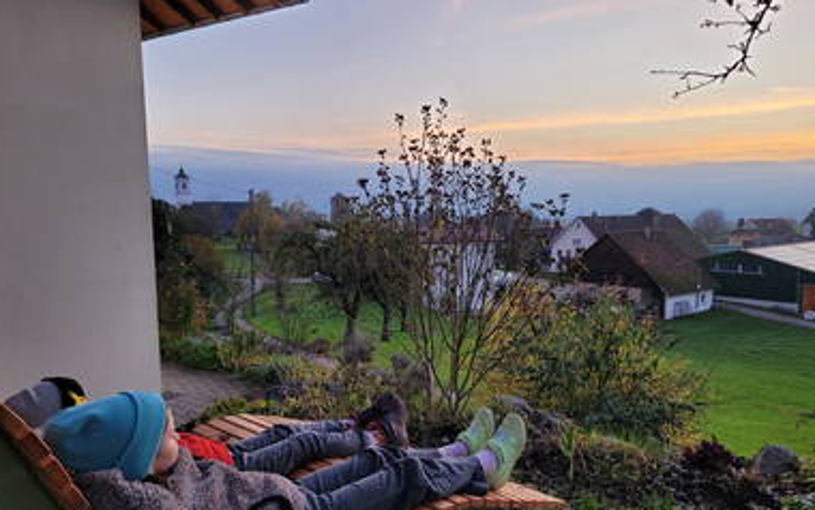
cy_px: 298
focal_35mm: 29
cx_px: 401
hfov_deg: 64.6
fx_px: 645
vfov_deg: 43.1
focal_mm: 5.4
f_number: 1.8
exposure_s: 1/100
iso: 160
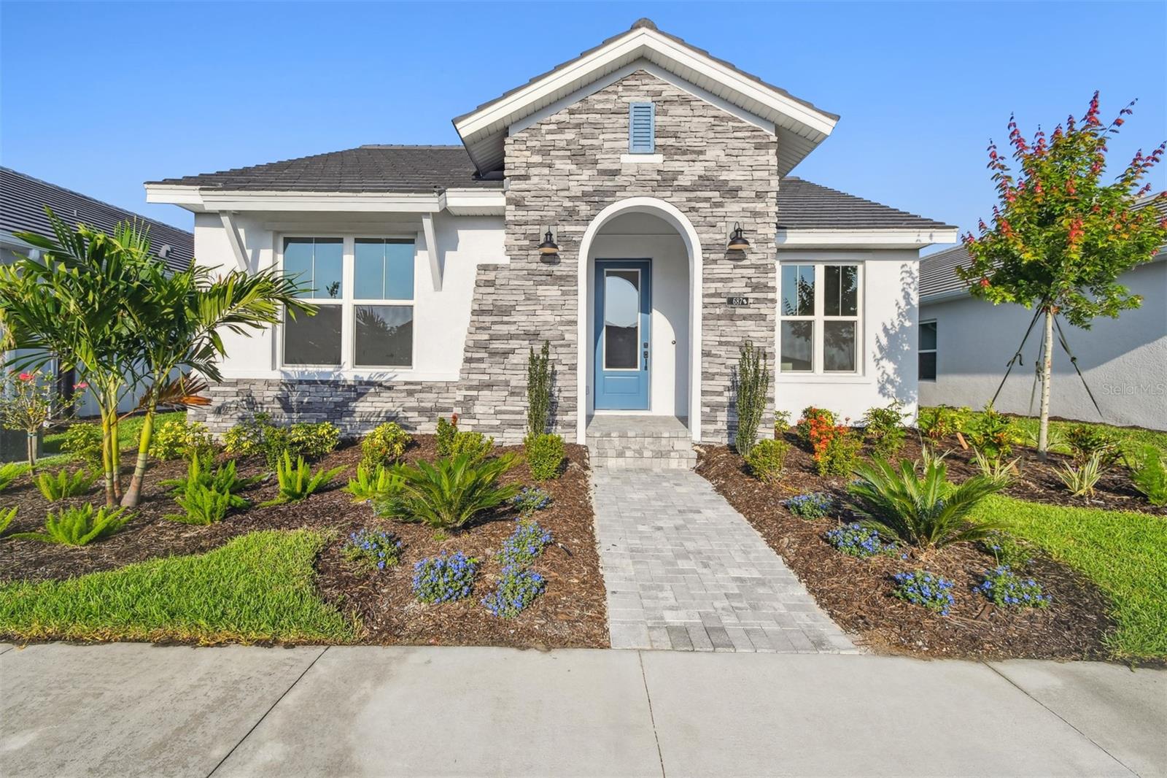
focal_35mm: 15
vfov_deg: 77.3
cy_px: 389
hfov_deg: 100.4
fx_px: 486
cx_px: 584
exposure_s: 1/1600
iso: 100
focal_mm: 10
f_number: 7.1
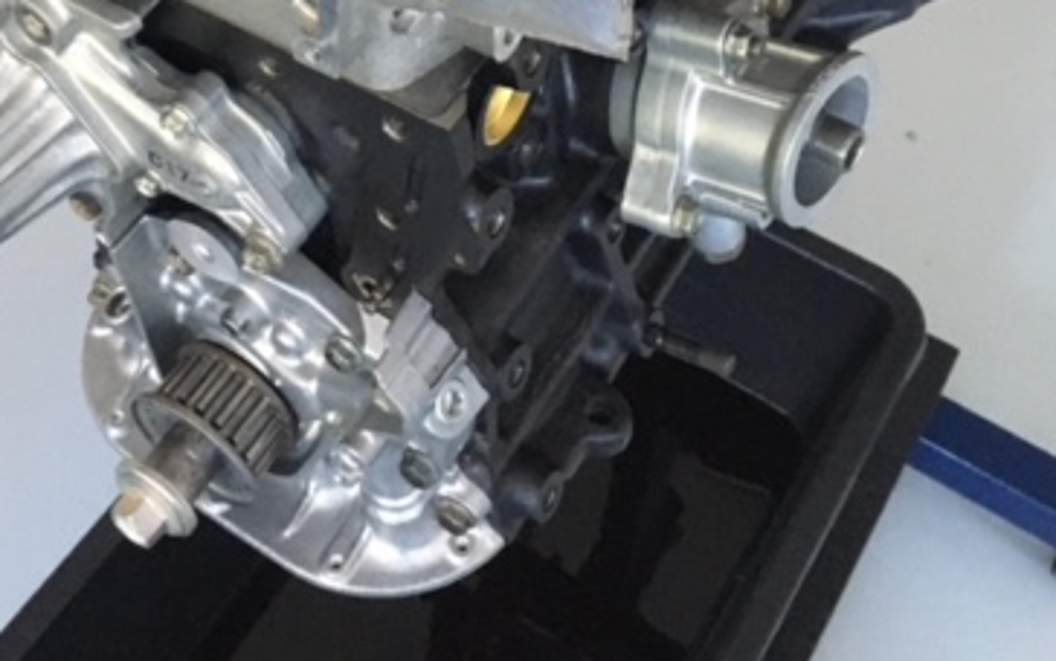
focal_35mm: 54
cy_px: -78
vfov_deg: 22.6
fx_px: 1555
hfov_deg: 37.2
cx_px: 377
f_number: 2.2
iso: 320
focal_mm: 4.15
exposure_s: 1/17
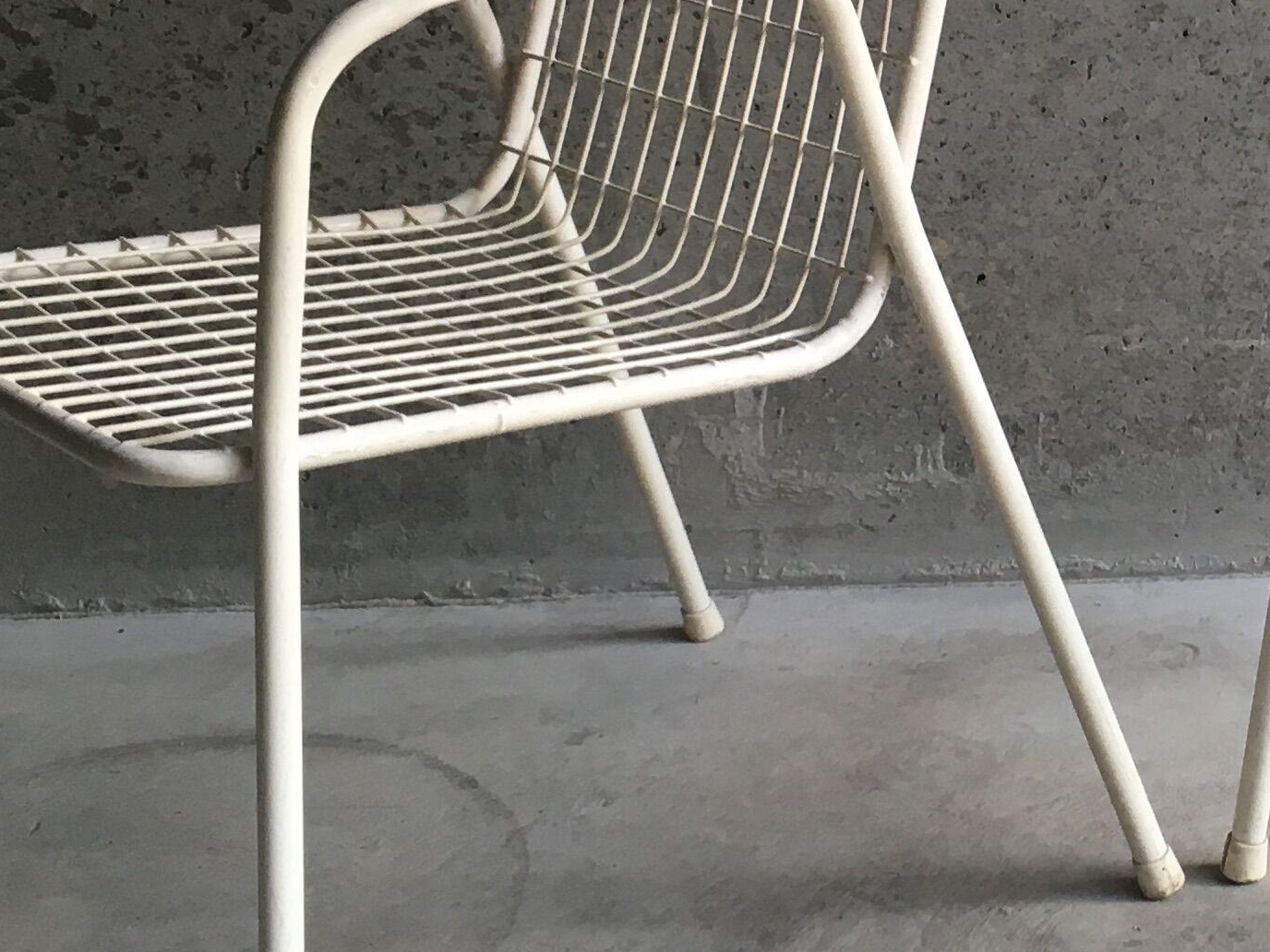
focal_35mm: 85
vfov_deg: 17.3
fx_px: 3119
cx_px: 1294
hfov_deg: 22.1
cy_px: 254
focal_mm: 4.15
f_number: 2.2
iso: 25
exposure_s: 1/33
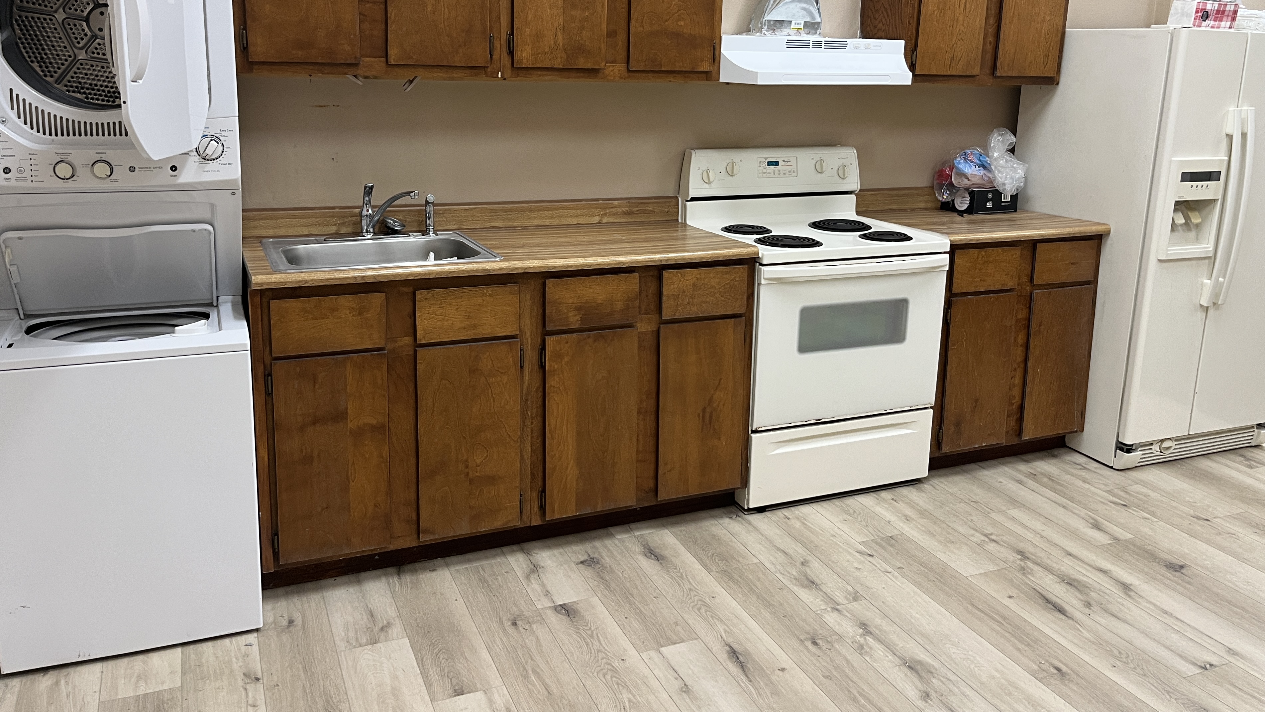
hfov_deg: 64.3
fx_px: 1006
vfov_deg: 38.6
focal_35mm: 30
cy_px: 257
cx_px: 644
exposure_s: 1/60
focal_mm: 5.1
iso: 100
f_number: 1.6
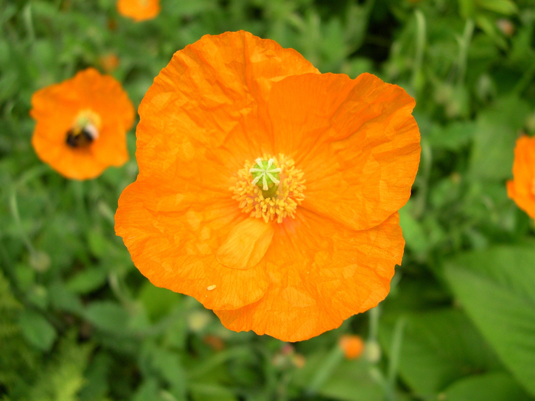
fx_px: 587
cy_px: 200
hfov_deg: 49.0
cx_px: 268
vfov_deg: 37.7
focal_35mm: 38
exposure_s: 1/477
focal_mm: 8
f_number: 2.8
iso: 100
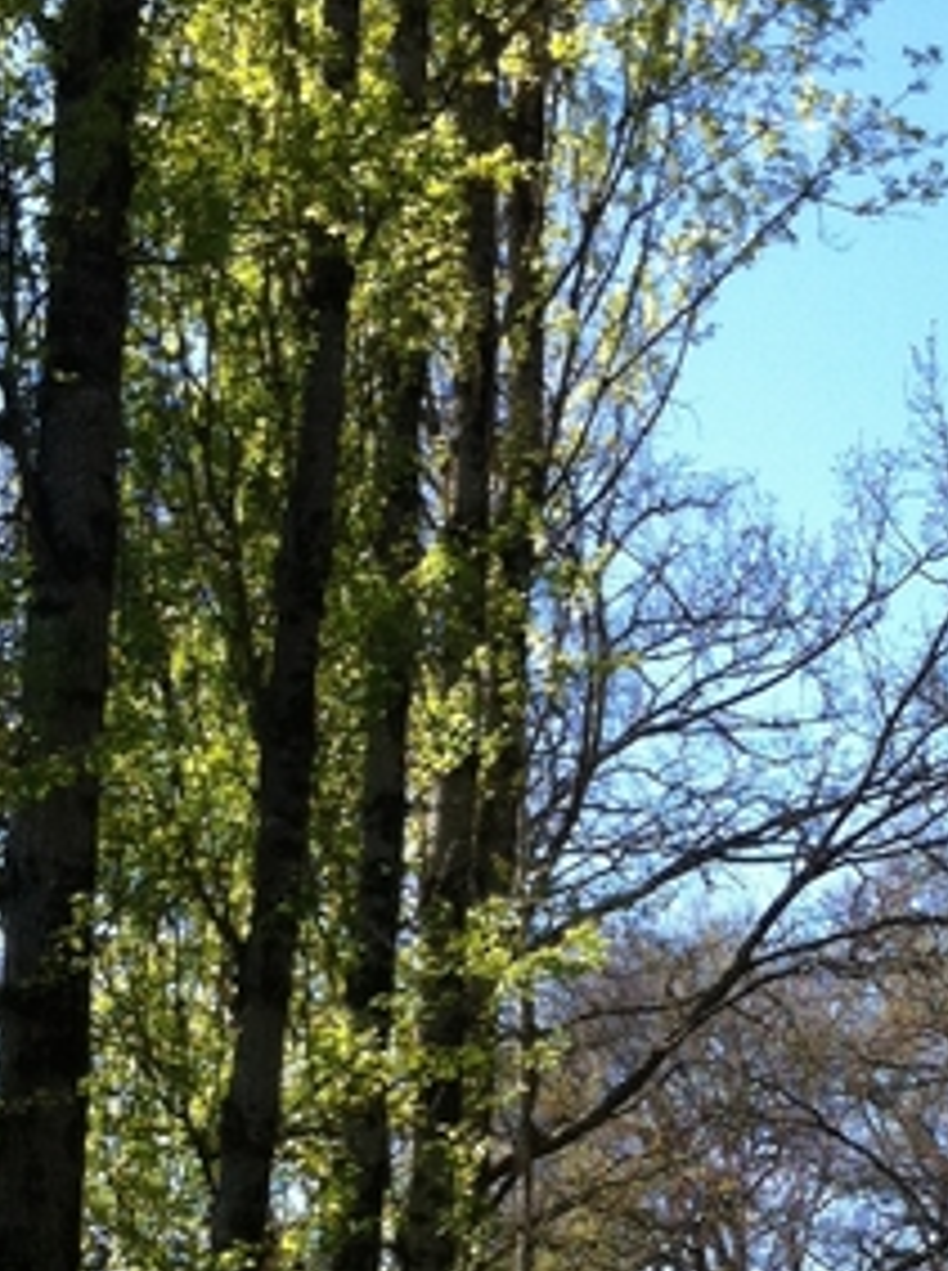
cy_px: 1037
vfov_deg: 19.6
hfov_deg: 14.8
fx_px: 3629
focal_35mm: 99
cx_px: 764
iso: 80
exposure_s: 1/457
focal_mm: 3.85
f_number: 2.8
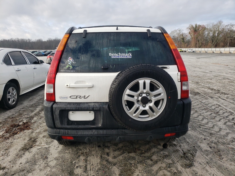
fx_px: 177
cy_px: 88
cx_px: 118
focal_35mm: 26
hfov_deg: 67.3
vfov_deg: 53.1
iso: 50
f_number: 1.5
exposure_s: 1/1000
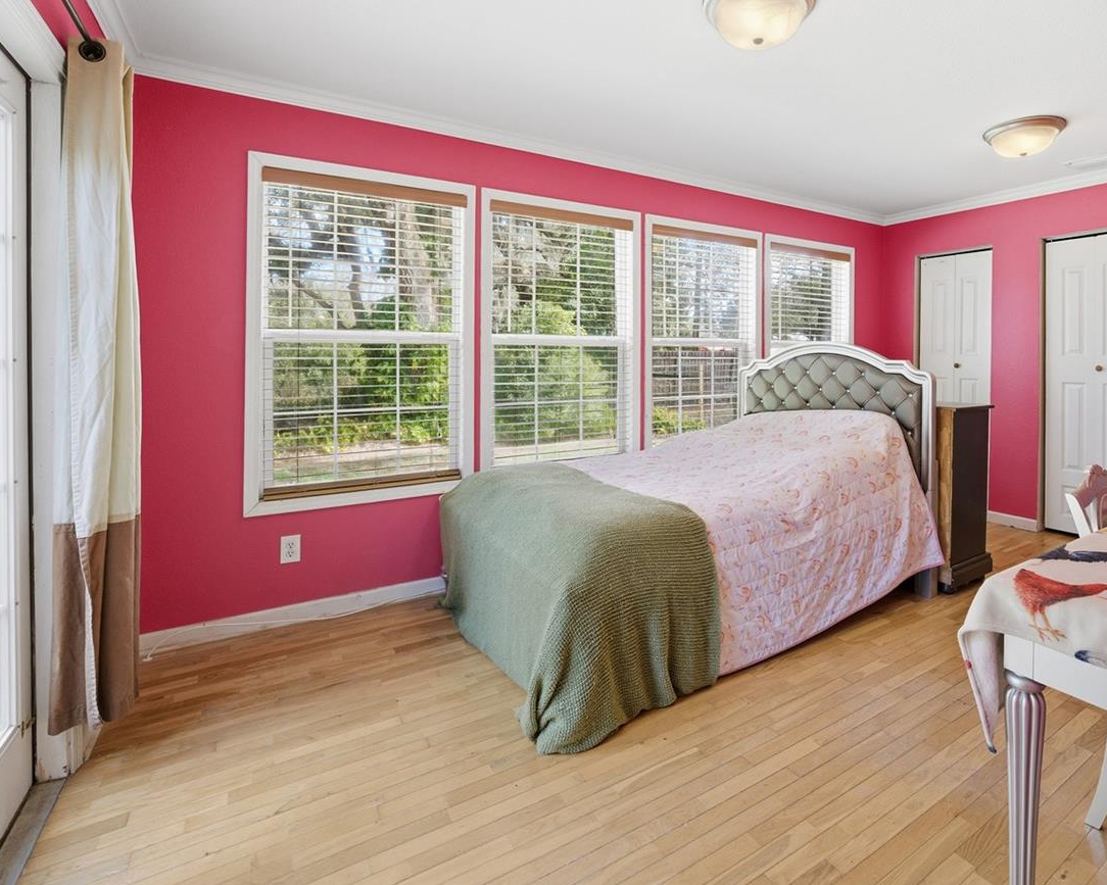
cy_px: 364
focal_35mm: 18
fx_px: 590
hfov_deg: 85.4
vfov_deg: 73.2
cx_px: 658
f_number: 8
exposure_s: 1/1000
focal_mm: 13
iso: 400
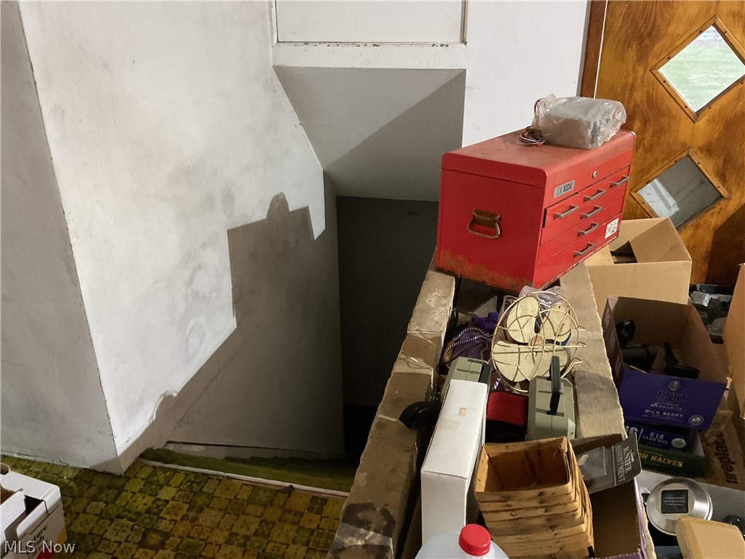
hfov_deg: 61.7
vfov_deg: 48.2
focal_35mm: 29
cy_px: 280
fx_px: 624
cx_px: 372
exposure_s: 1/30
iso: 320
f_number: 1.8
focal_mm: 3
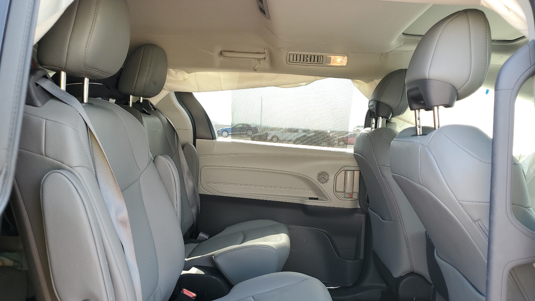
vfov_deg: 37.2
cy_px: 209
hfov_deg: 62.6
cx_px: 281
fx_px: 440
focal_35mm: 31
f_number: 1.5
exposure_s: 1/233
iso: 50
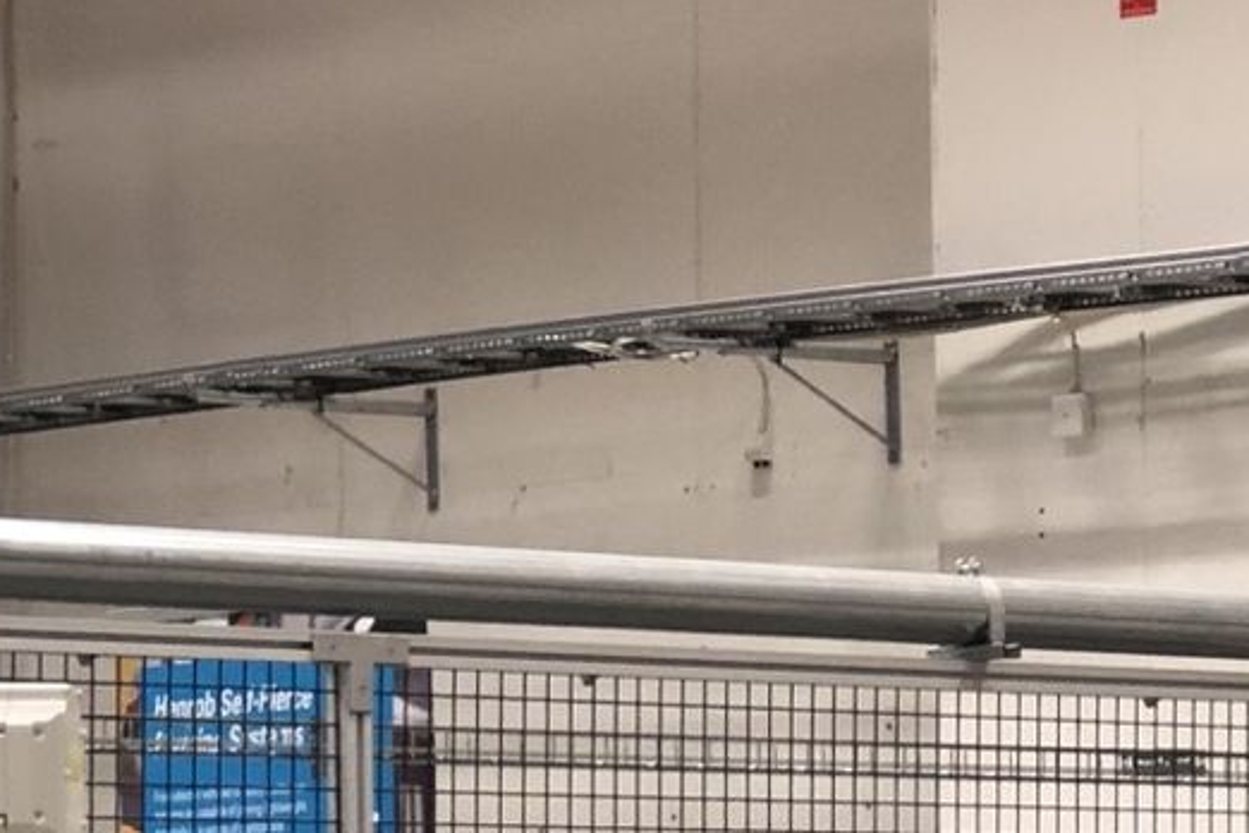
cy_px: 1178
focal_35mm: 199
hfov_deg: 10.3
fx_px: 6904
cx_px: 775
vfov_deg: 6.8
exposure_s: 1/33
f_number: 2.4
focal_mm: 6
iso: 80
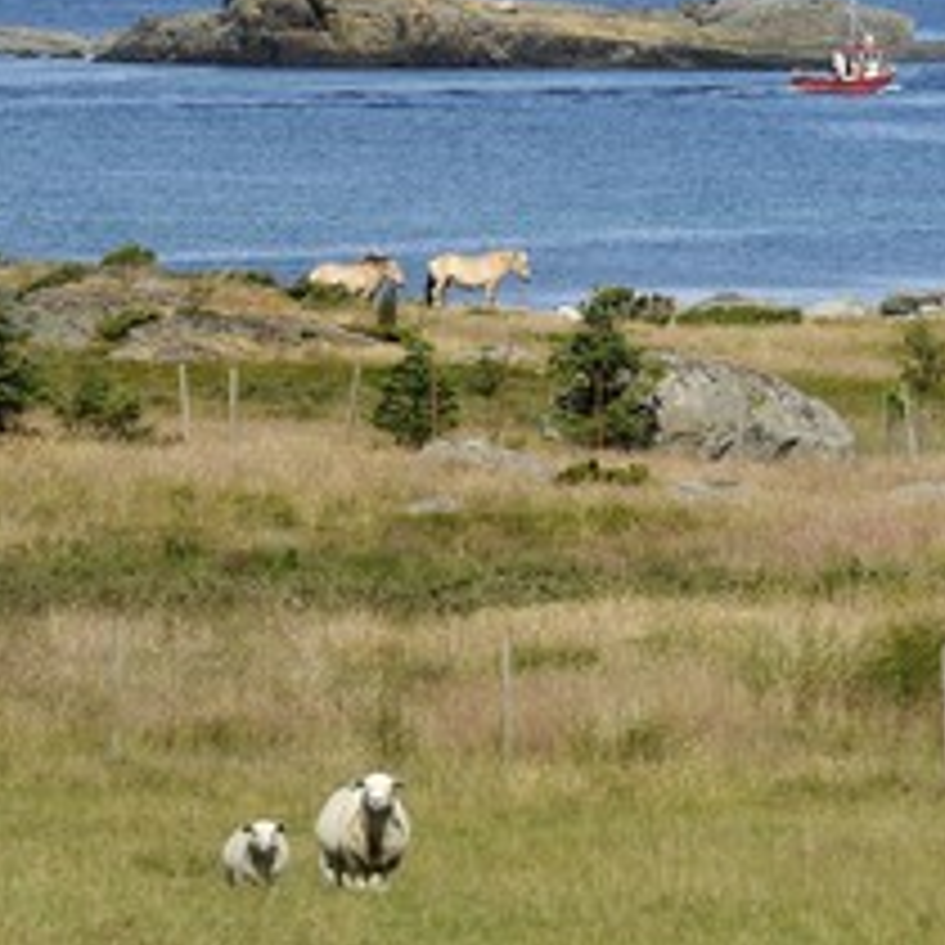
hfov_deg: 5.2
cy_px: 333
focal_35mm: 340
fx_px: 10501
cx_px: 616
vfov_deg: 5.2
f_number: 10
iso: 200
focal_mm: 200
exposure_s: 1/320
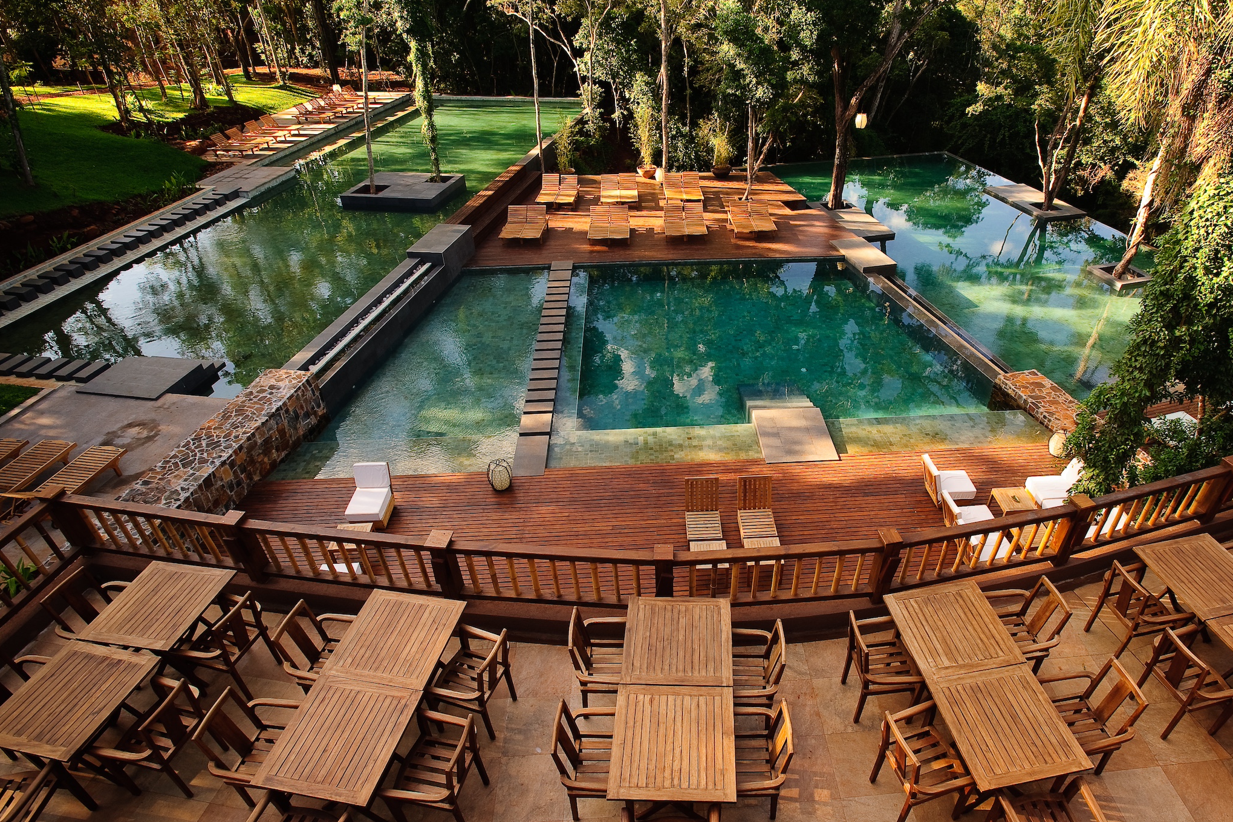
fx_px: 685
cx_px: 684
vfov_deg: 61.9
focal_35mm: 20
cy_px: 406
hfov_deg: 83.7
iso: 400
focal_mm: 17
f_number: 9
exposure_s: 1/80
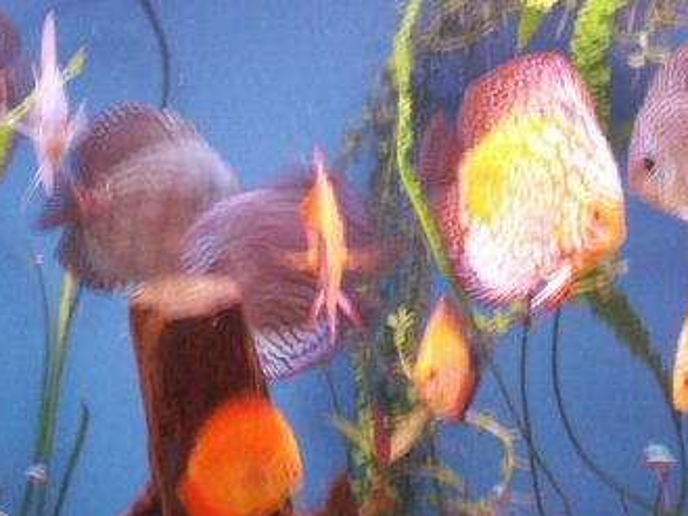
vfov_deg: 11.6
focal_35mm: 128
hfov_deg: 15.4
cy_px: 284
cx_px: 362
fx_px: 2545
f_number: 3.5
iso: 160
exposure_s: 1/6
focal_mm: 15.79
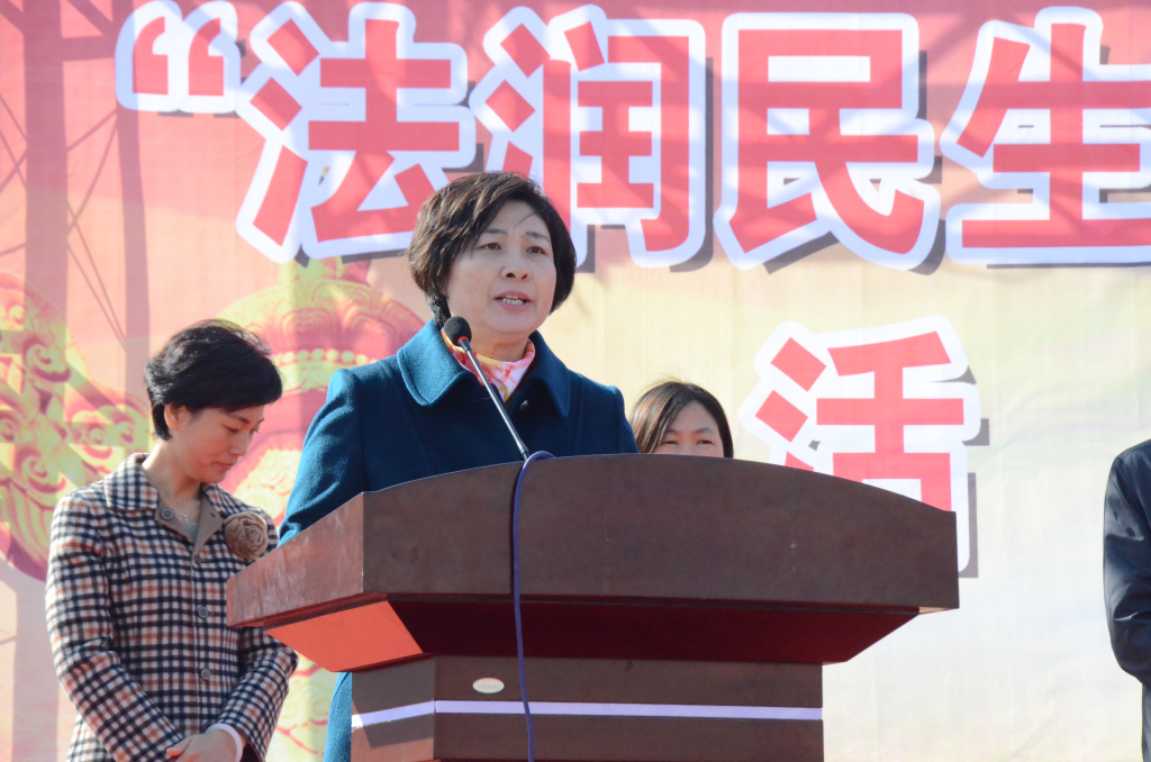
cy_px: 381
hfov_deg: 13.1
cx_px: 576
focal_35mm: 158
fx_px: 5025
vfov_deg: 8.7
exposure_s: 1/2000
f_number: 11
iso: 4500
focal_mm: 105
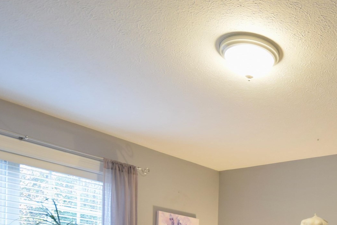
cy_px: 294
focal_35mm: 44
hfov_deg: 39.0
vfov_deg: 26.0
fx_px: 412
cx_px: 342
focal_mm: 10
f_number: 6.3
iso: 200
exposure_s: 1/3
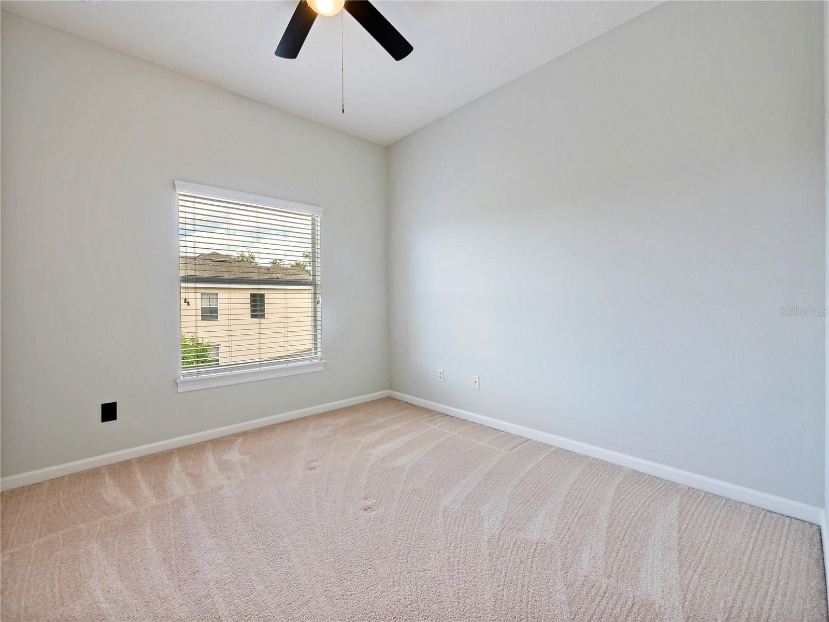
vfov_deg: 85.7
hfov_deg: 102.1
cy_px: 311
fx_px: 335
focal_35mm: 14
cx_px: 414
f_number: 4
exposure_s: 1/60
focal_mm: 7
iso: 400
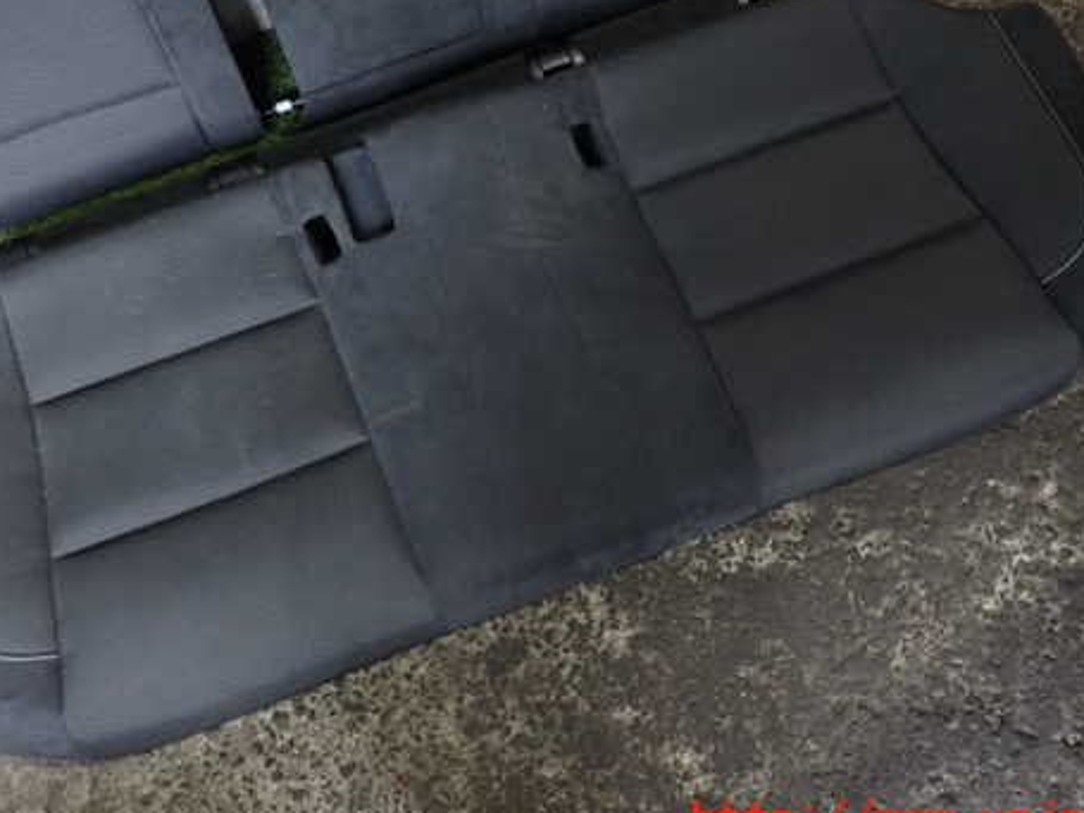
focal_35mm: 33
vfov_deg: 42.7
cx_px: 515
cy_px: 317
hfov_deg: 55.3
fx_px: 1033
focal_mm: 4.5
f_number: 2
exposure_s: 1/30
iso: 200
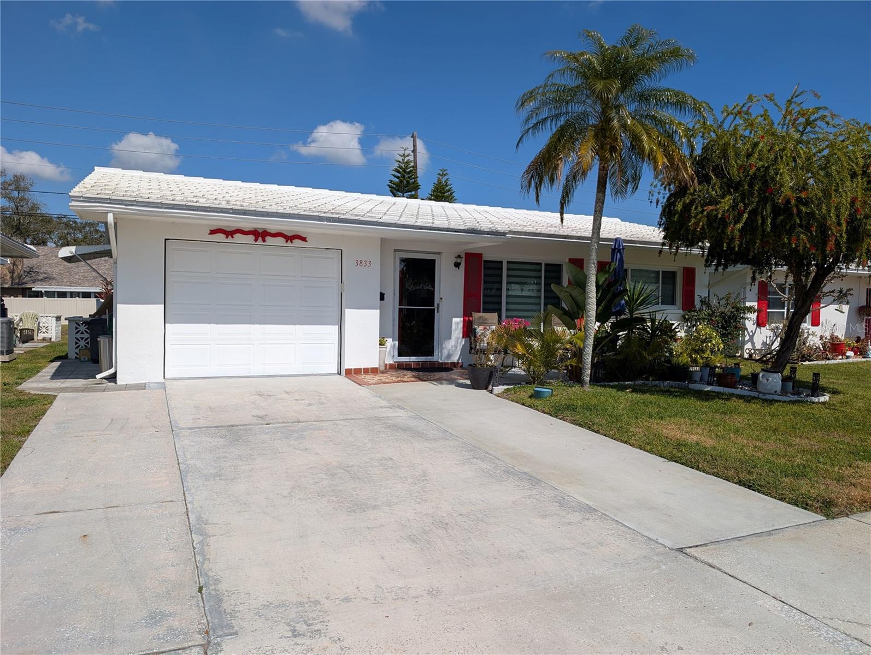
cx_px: 436
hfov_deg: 71.5
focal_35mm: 24
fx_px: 605
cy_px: 328
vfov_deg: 56.9
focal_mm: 6.9
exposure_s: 1/2994
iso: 21
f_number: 1.68
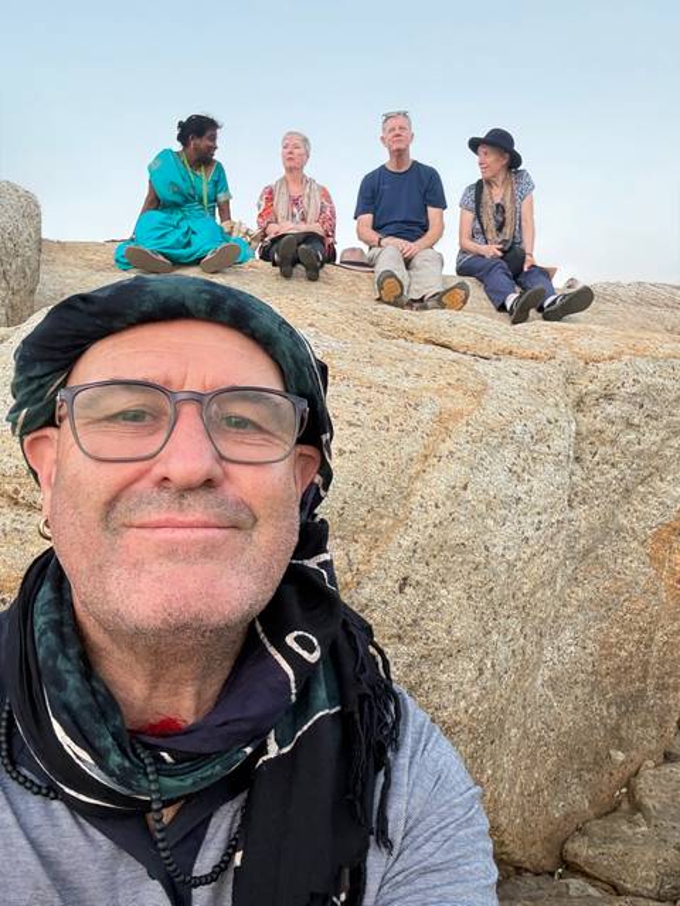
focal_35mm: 30
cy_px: 453
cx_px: 340
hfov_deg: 46.8
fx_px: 786
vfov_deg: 60.0
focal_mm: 2.69
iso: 80
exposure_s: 1/60
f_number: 1.9
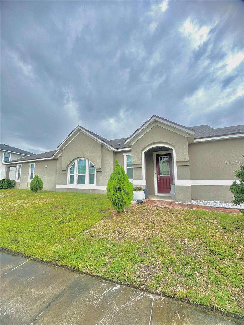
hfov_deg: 85.7
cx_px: 122
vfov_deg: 102.1
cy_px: 162
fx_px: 132
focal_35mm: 14
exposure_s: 1/1395
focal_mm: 2.22
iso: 50
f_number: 2.2
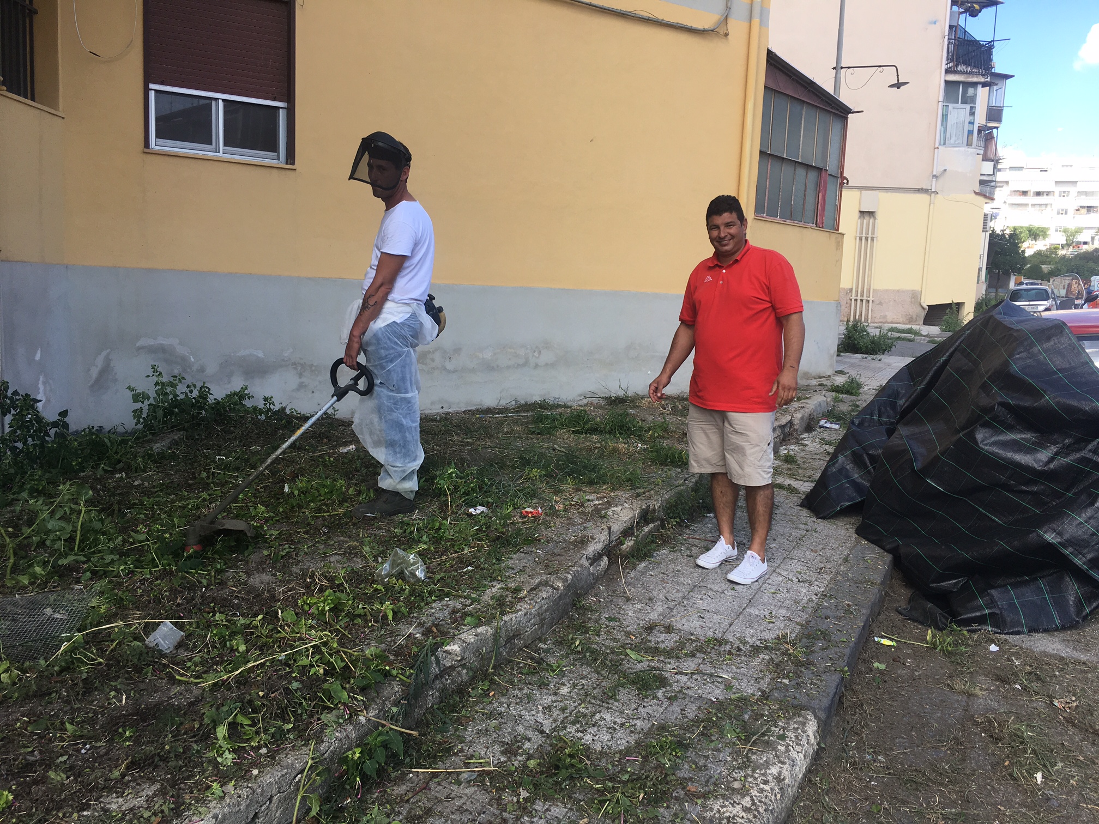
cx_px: 550
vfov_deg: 48.2
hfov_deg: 61.7
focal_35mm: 29
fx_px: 921
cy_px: 412
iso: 25
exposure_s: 1/460
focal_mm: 4.15
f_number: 2.2
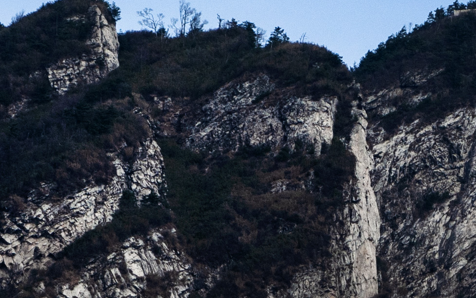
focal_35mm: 434
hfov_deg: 4.8
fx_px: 5634
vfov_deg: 3.0
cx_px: 692
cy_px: 481
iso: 100
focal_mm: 65
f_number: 5
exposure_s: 1/1000
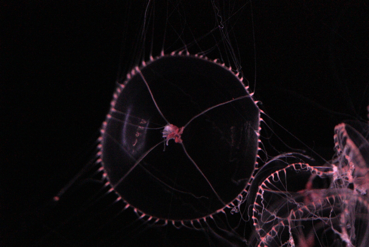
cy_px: 124
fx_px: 1385
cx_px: 184
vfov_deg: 10.2
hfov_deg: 15.2
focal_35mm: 135
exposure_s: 1/161
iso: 6400
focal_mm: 90
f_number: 3.2
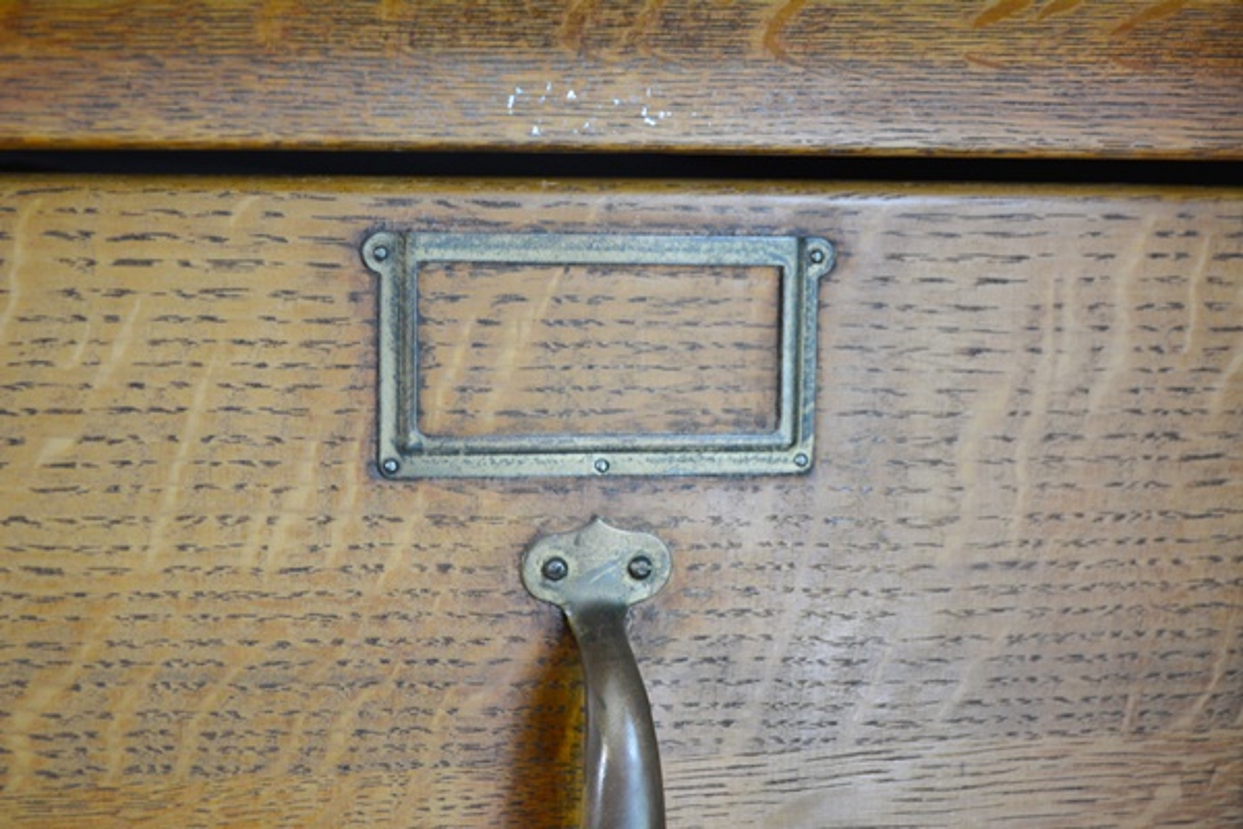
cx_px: 622
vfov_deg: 22.6
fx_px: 2072
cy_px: 414
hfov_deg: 33.4
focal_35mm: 60
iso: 800
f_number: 5.3
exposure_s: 1/30
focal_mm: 40
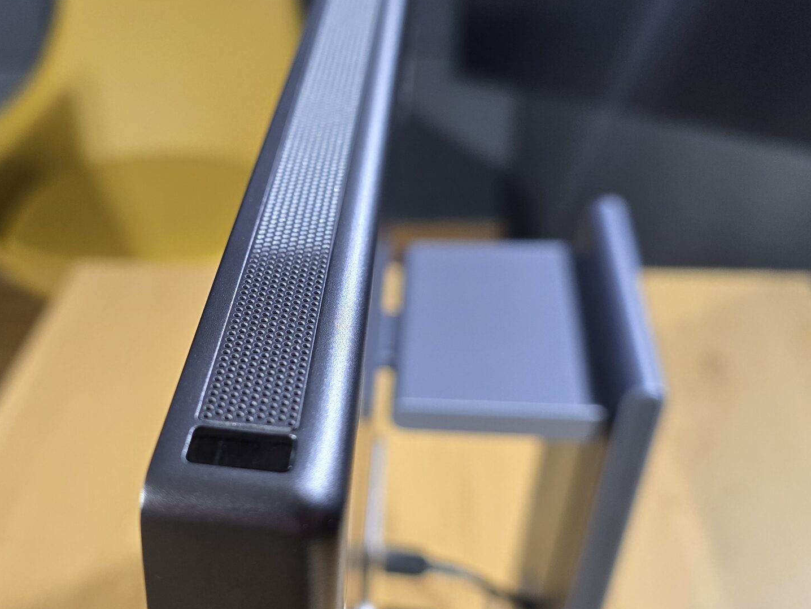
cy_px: 313
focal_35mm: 41
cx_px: 260
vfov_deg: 35.1
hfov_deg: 45.0
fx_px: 961
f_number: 1.7
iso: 200
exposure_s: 1/120
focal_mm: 6.3
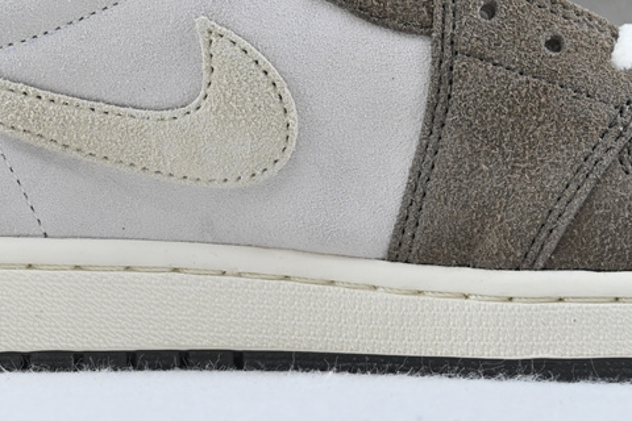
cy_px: 75
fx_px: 2139
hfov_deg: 16.8
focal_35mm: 122
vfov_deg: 11.2
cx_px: 388
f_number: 5
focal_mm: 32.5
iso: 100
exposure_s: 1/40
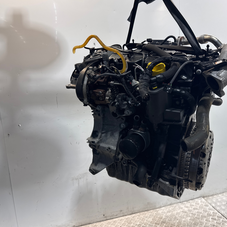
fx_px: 215
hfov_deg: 55.6
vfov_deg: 55.6
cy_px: 112
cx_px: 121
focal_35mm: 29
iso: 80
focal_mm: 6.76
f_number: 1.78
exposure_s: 1/100
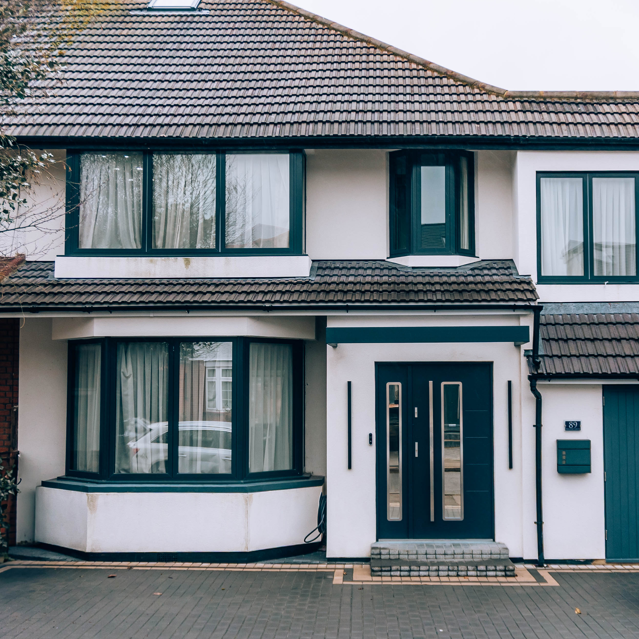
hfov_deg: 36.7
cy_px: 320
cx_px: 371
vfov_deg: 36.8
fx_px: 961
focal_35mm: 46
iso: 320
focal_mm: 24
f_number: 4.5
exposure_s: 1/125
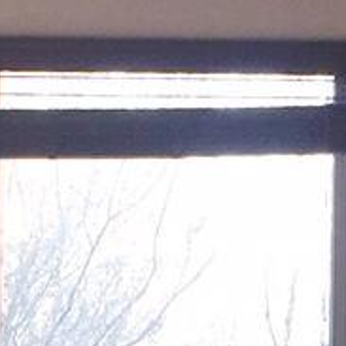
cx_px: 45
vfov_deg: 7.5
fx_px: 2578
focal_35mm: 228
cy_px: 518
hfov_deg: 7.7
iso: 32
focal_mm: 4.15
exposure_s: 1/30
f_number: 2.2
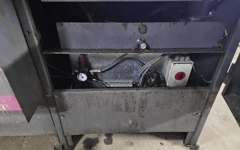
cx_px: 118
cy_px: 86
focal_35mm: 25
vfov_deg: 49.1
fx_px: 163
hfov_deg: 72.5
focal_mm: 5.4
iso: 1600
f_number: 1.8
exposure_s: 1/16.7
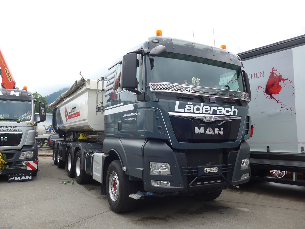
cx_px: 152
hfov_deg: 61.7
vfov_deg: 48.2
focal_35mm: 29
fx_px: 256
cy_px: 114
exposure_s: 1/400
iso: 80
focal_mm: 6
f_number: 2.8
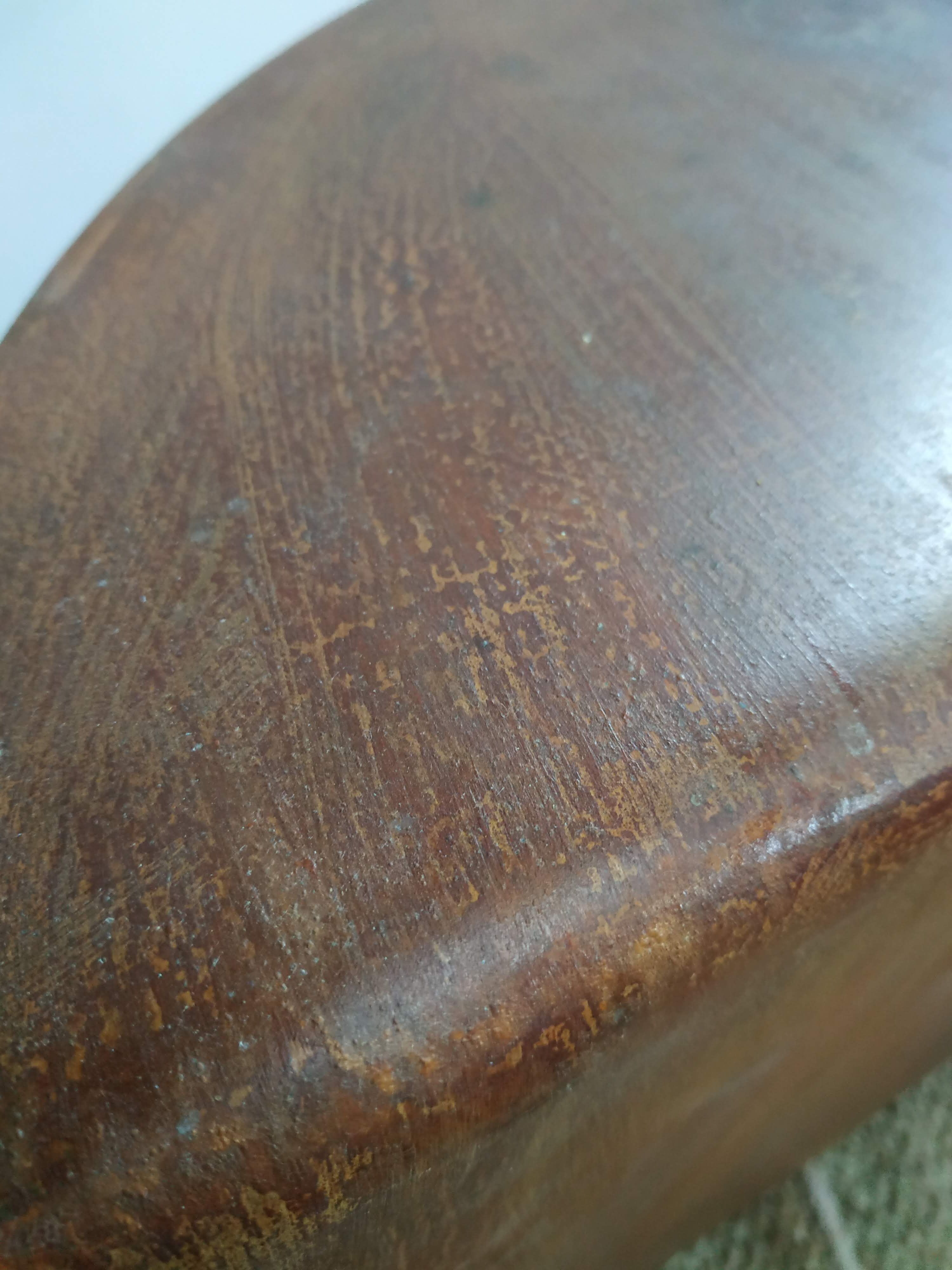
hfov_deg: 56.8
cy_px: 635
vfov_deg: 71.6
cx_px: 476
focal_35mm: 24
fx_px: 880
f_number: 1.9
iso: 800
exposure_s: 1/20
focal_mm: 3.94
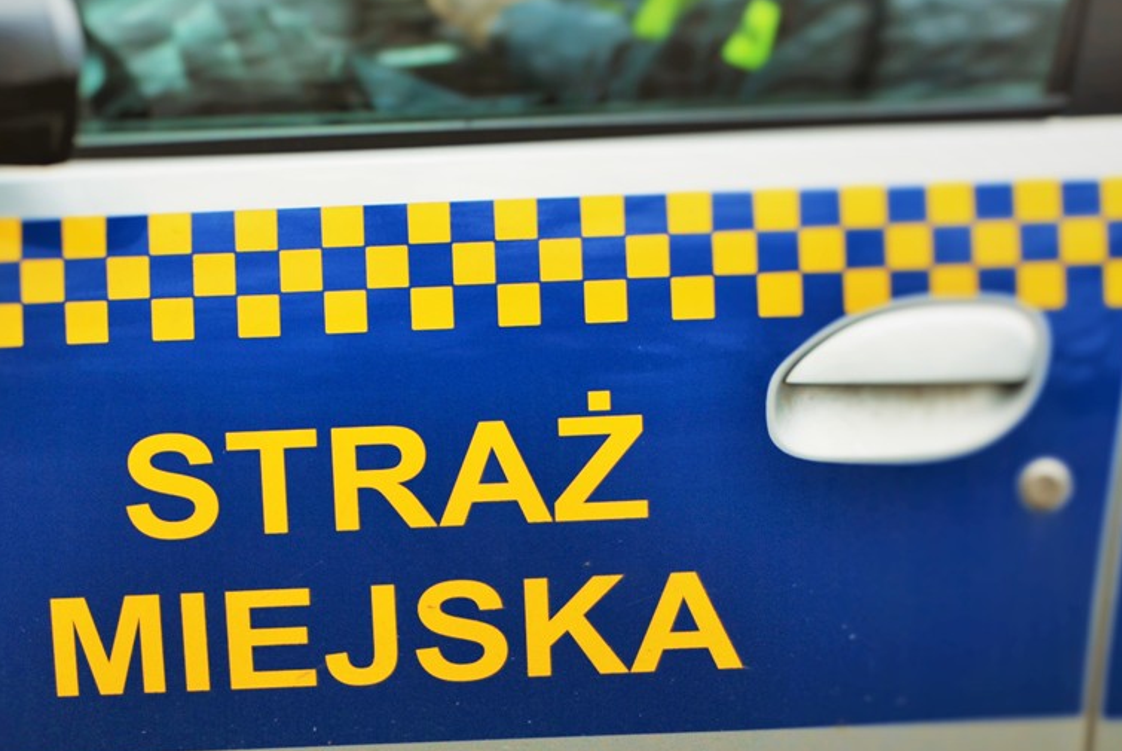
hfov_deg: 16.1
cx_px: 351
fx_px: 3962
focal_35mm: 127
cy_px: 520
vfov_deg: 10.8
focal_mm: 50
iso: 160
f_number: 2.8
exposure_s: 1/800
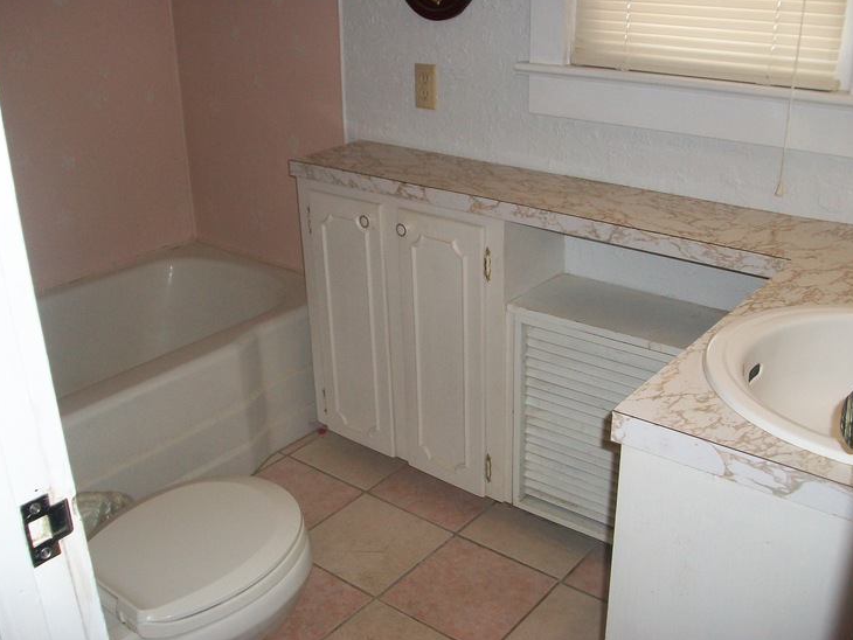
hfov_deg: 51.3
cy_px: 308
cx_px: 420
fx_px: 887
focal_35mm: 36
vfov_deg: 39.7
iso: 120
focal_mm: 5.7
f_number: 2.8
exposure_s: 1/50
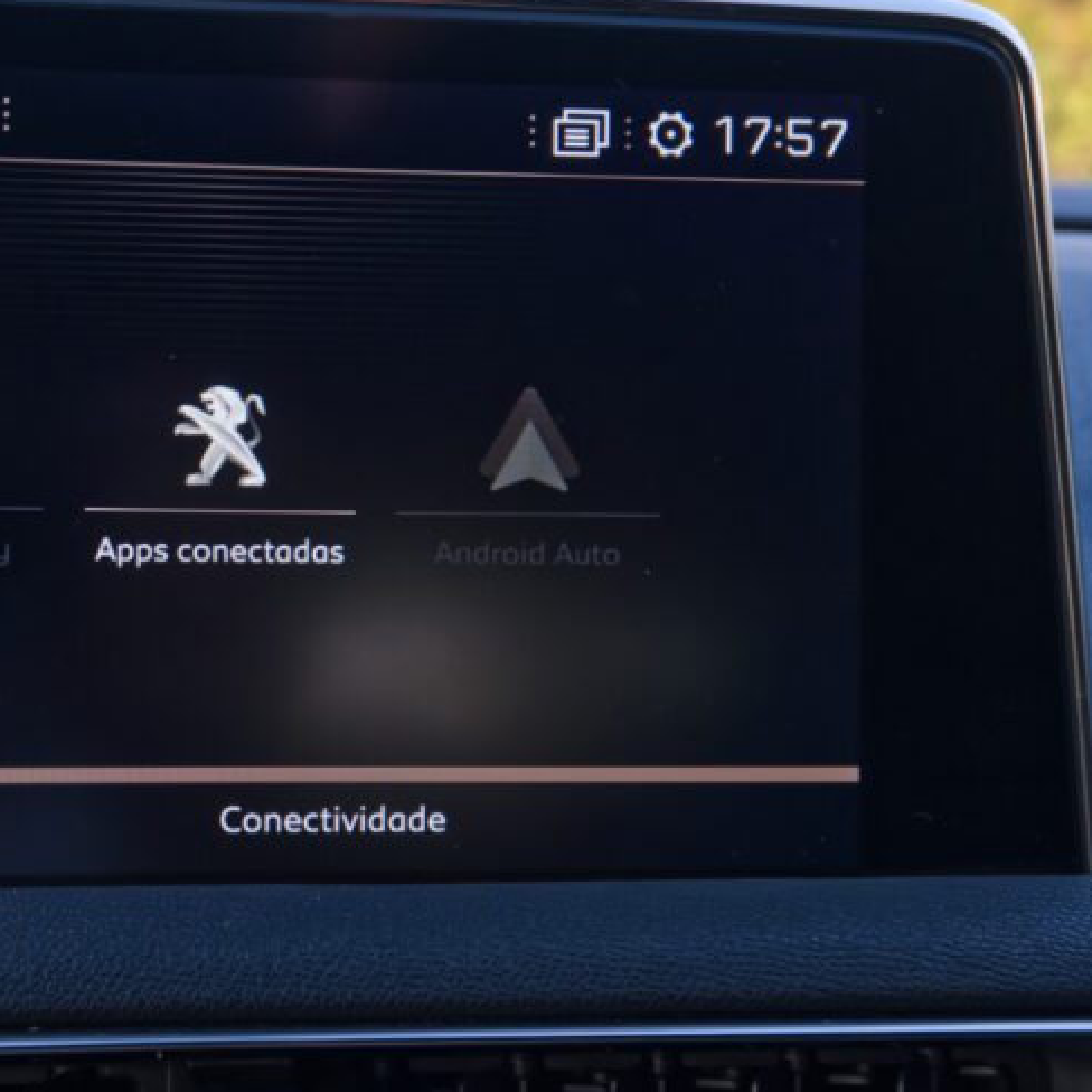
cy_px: 574
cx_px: 230
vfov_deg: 26.1
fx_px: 2356
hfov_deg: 25.7
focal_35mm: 66
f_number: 7.1
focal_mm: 24.9
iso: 2000
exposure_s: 1/125
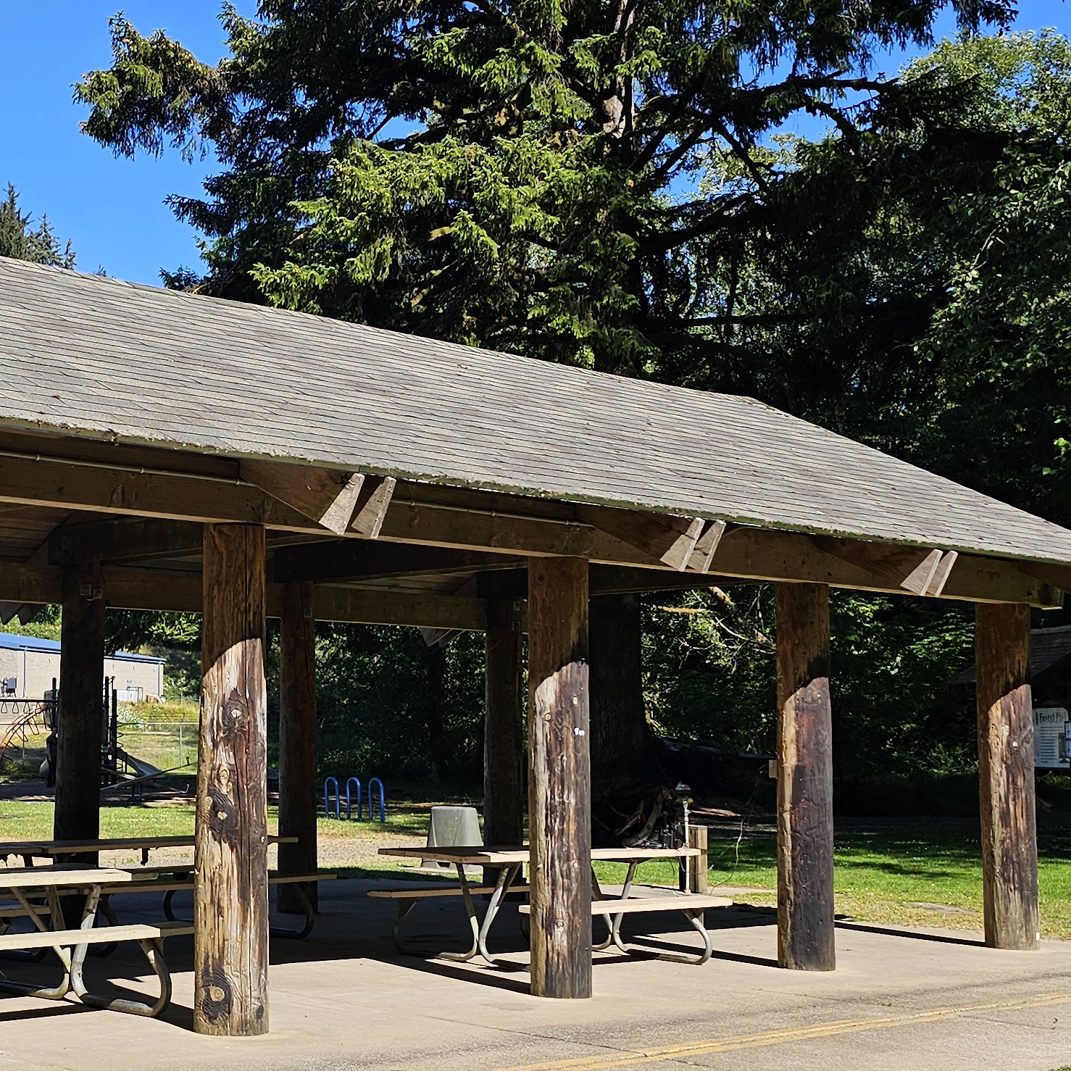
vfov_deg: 31.1
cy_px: 591
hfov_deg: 30.0
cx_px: 141
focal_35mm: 55
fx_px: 1925
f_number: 1.7
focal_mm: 6.3
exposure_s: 1/614
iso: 10
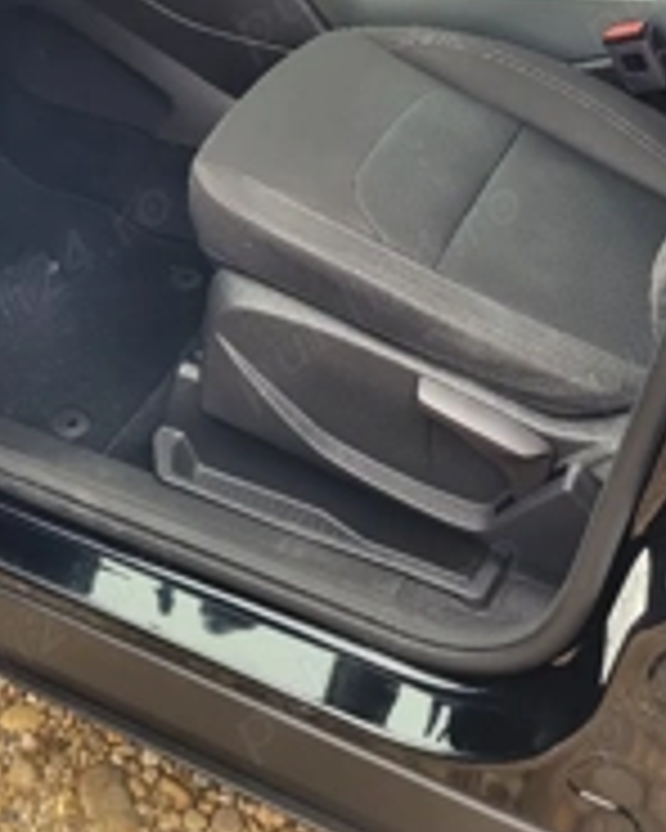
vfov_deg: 31.5
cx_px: 117
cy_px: -4
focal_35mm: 55
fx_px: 1355
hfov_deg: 27.0
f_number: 1.8
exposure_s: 1/100
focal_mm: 5.4
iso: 40
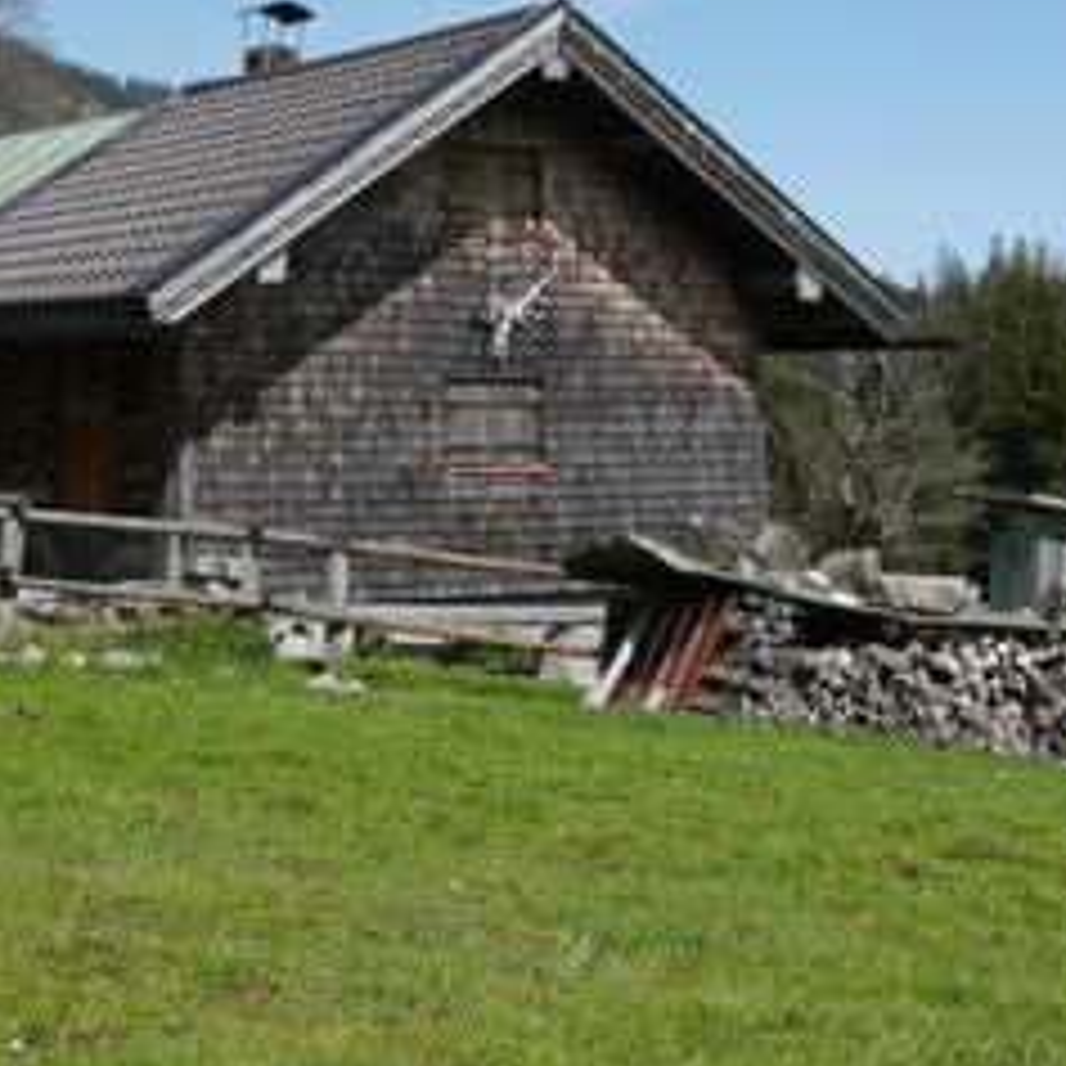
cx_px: 295
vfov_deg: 24.0
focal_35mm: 70
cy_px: 121
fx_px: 2439
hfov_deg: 24.4
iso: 100
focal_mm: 16
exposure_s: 1/400
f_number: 7.1
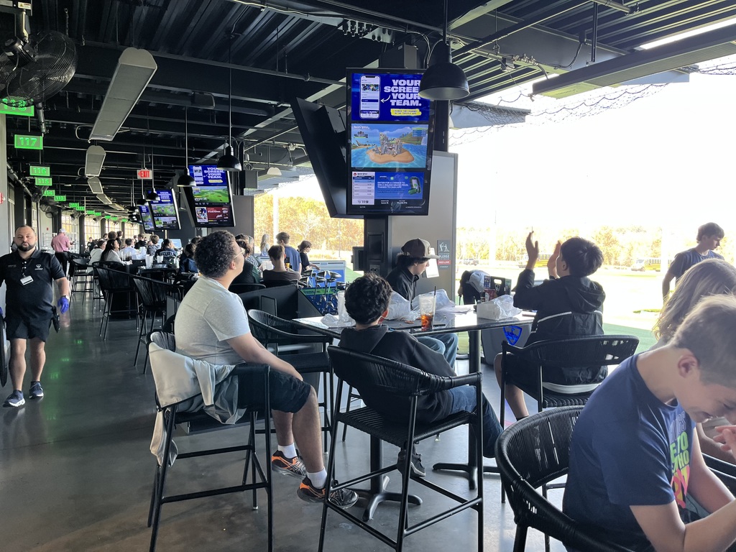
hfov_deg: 67.3
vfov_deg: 53.1
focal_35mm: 26
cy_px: 276
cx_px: 368
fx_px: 553
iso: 64
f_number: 1.6
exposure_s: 1/121
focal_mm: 5.1
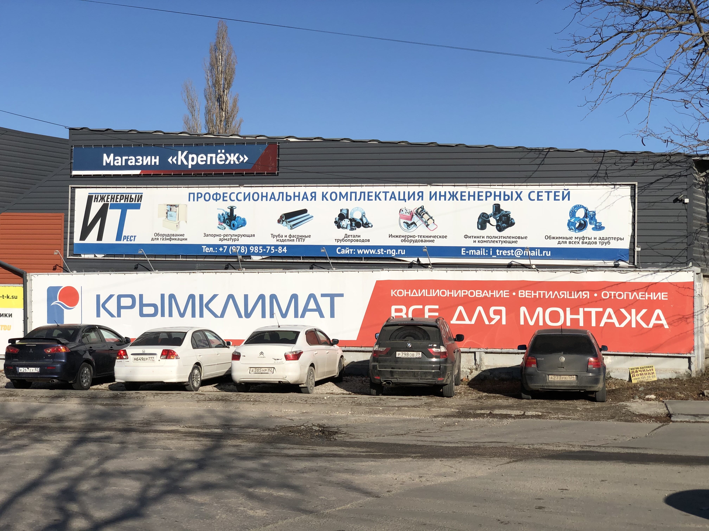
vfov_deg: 28.0
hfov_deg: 36.8
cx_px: 354
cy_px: 266
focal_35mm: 52
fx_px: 1065
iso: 16
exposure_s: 1/2088
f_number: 2.4
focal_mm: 6
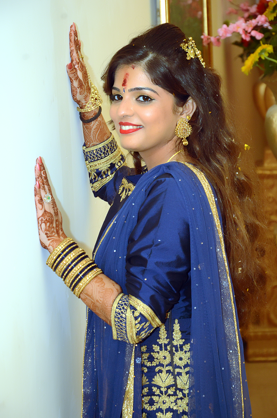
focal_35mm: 120
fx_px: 1391
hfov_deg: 11.4
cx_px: 138
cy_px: 209
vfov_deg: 17.1
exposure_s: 1/100
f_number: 6.3
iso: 1000
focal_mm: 80
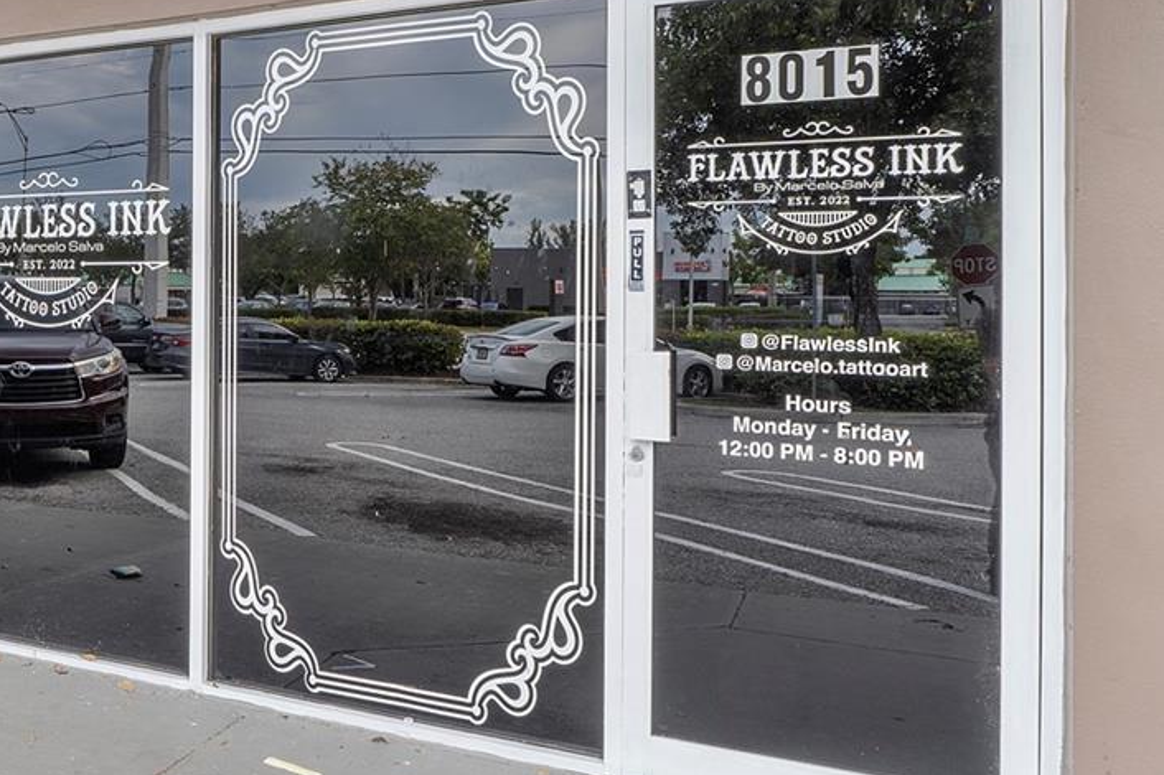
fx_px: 1099
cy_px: 275
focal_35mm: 34
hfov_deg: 53.2
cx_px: 285
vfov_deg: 38.5
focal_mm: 10
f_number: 11
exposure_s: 1/10
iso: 100
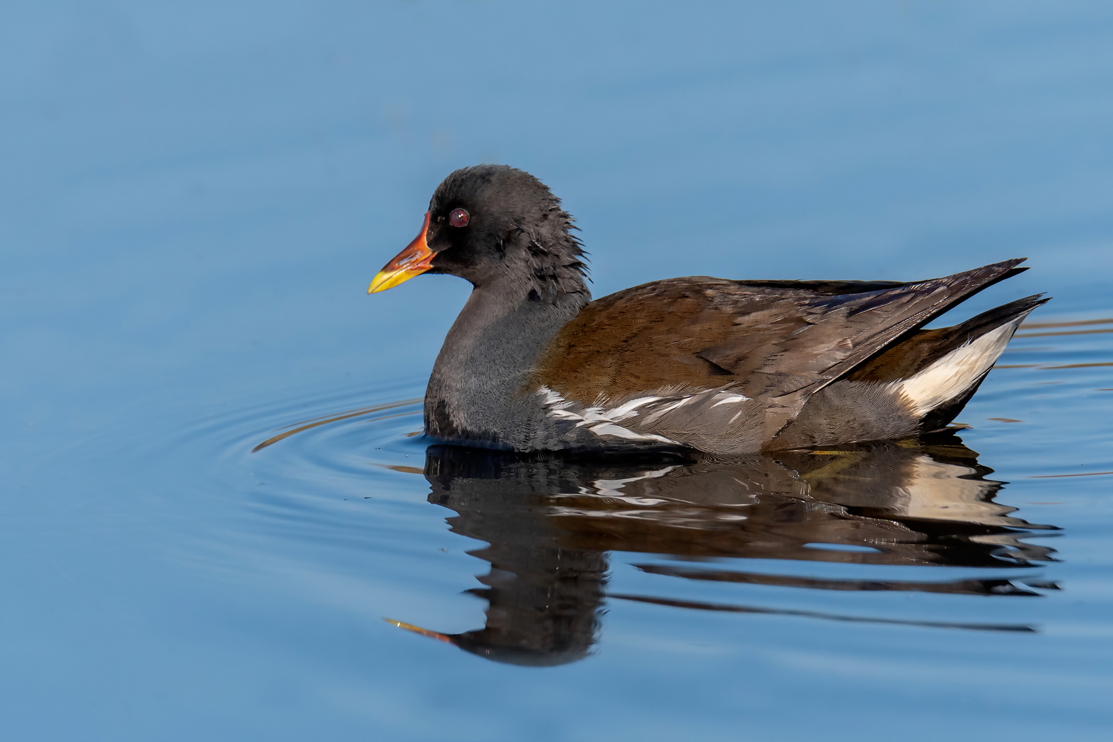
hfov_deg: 2.3
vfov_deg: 1.5
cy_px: 371
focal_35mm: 900
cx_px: 556
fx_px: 27823
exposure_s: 1/2000
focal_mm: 600
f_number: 8
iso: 800
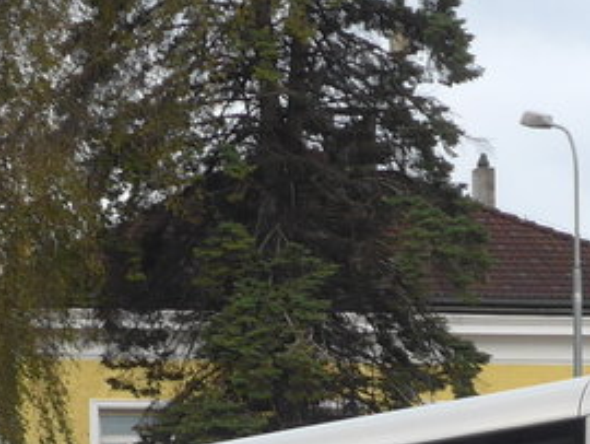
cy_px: 647
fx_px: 4162
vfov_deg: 6.0
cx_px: 288
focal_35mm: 244
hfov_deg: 8.1
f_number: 3.4
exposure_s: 1/250
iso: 100
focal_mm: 11.3
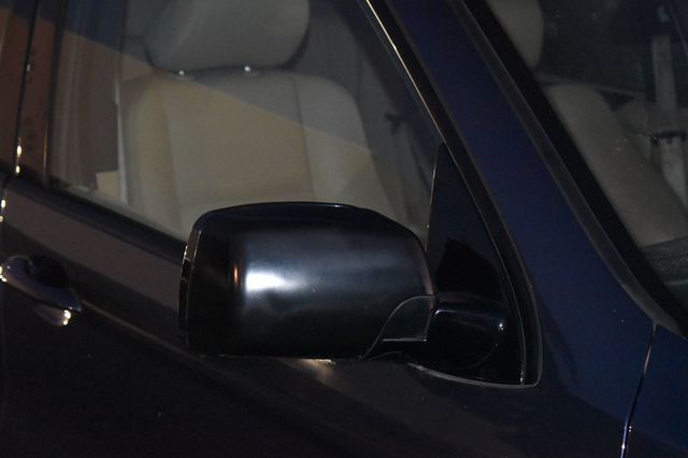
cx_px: 344
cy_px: 229
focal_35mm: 82
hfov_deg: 24.6
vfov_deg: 16.5
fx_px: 1576
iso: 6400
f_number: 5.6
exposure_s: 1/60
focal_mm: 55
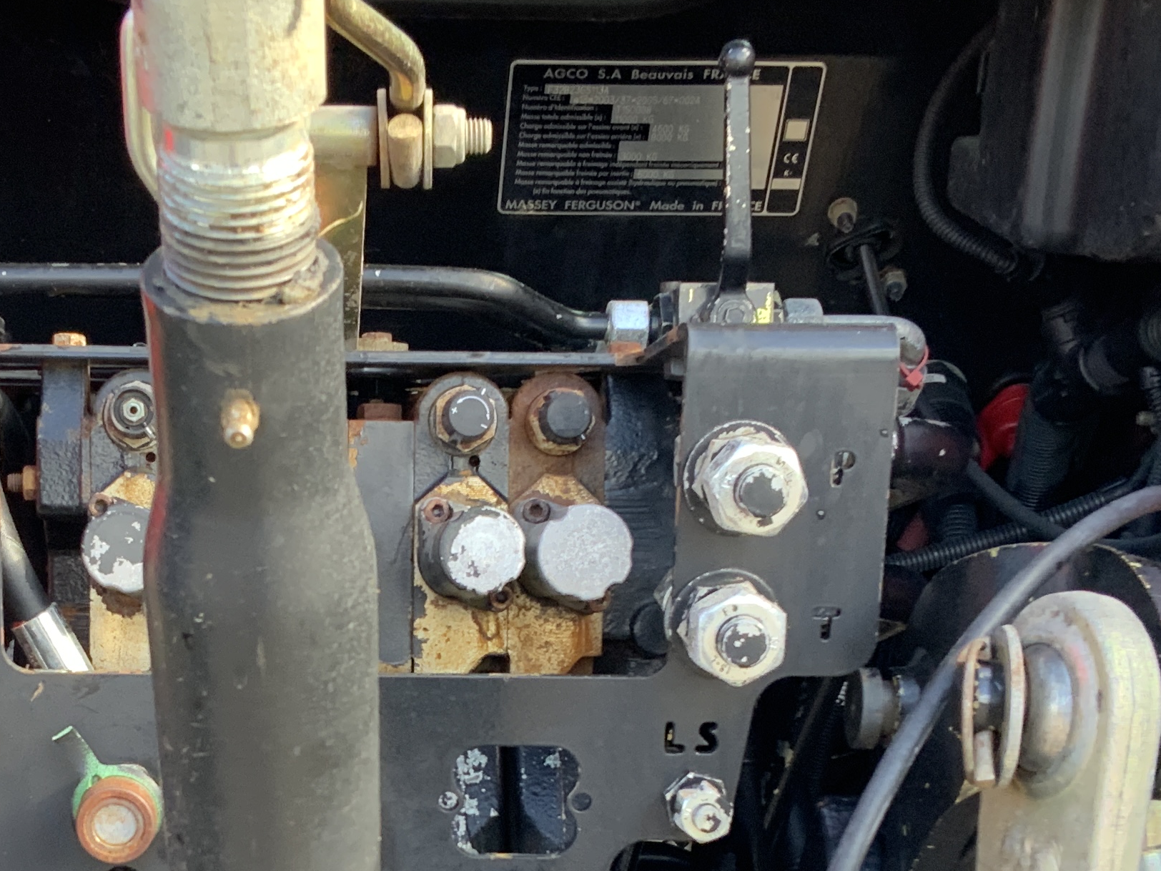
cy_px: 842
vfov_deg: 19.9
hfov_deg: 26.8
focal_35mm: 72
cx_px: 332
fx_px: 2415
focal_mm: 3
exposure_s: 1/122
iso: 64
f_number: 1.8
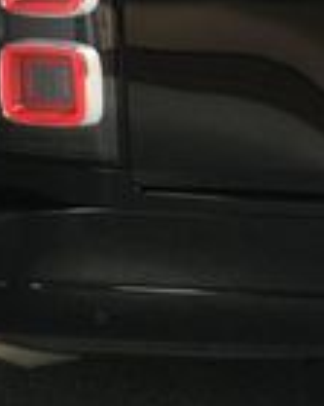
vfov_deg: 13.0
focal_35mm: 147
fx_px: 1764
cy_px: 6
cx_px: 426
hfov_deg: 10.3
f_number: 9
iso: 100
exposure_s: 1/160
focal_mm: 23
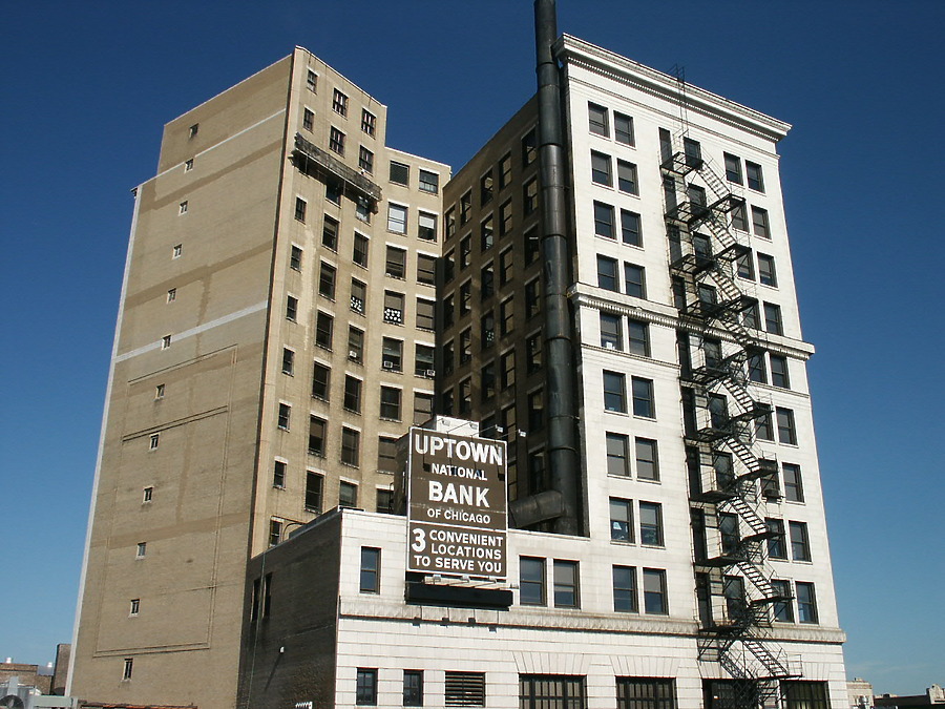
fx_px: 955
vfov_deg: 40.7
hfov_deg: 52.6
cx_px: 472
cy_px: 354
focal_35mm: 35
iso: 64
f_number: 6.7
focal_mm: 7.18
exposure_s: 1/500
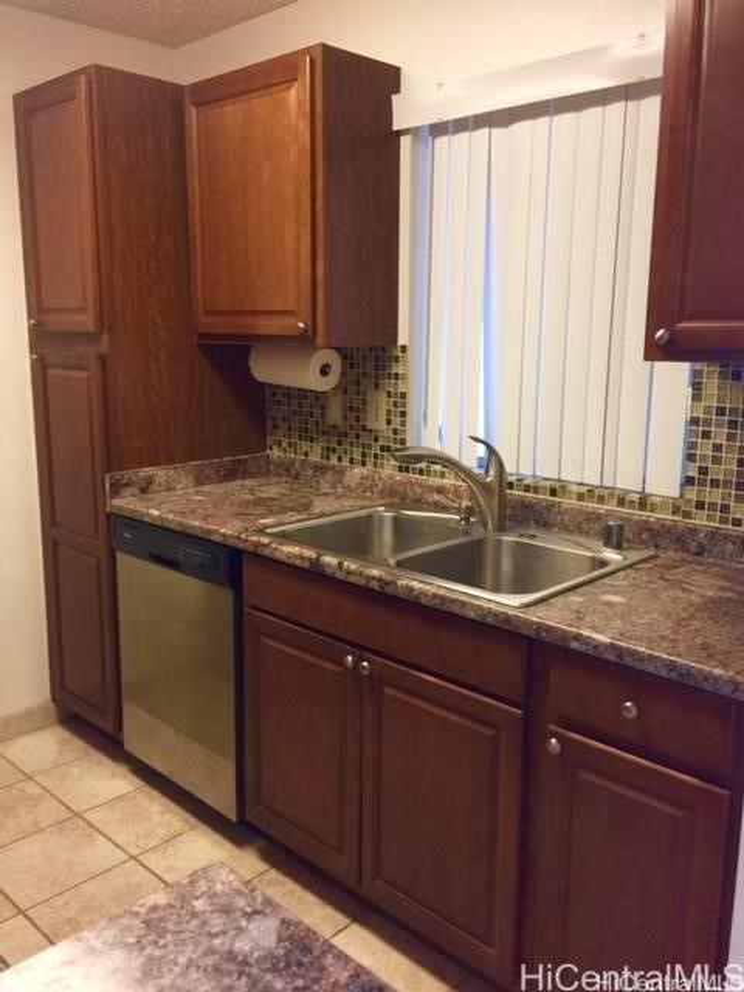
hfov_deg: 48.2
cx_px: 372
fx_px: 831
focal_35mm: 29
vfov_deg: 61.7
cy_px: 496
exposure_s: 1/15
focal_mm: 4.15
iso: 40
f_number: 2.2
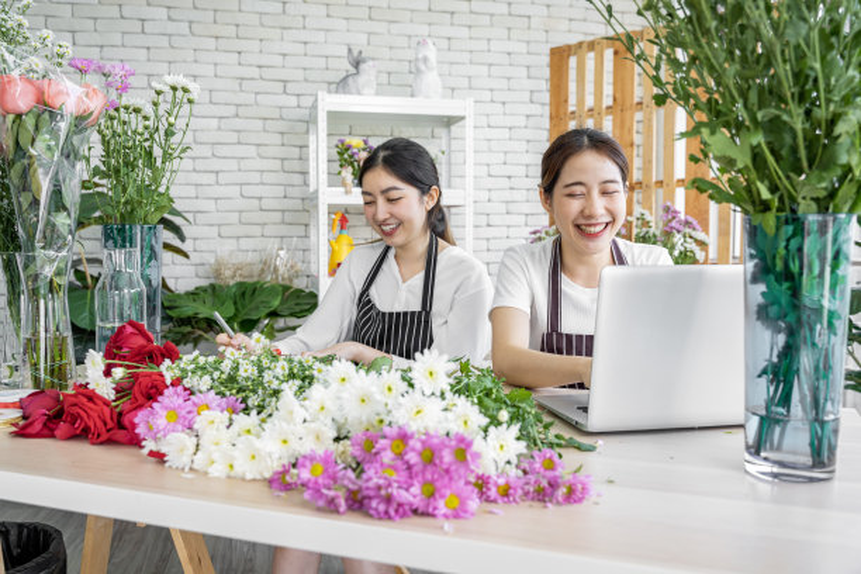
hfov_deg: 58.0
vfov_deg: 40.5
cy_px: 287
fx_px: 777
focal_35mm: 32
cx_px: 430
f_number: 4
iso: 400
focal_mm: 32.5
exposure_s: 1/250
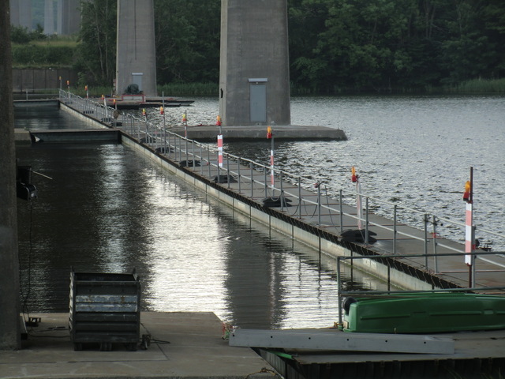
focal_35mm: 168
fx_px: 2451
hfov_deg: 11.8
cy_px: 190
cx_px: 252
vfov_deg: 8.8
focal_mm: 30.1
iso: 64
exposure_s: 1/160
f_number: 4.8
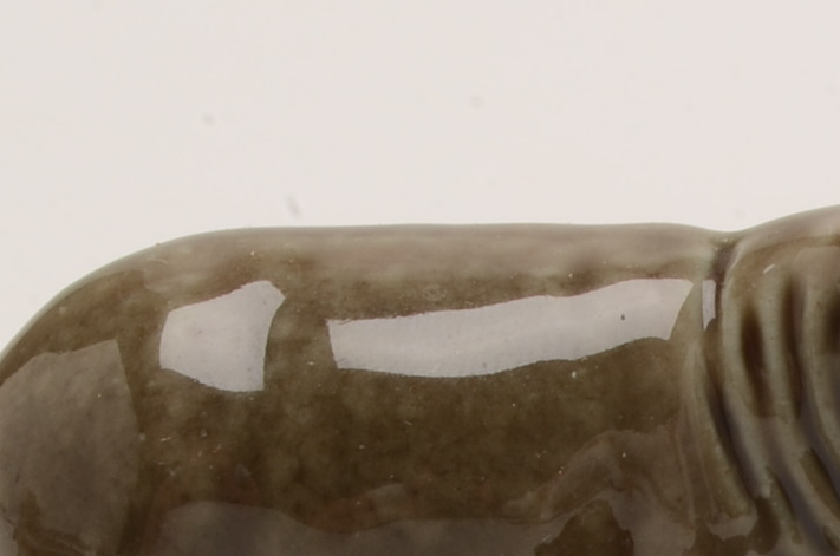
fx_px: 6654
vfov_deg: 4.8
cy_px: 686
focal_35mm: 286
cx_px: 1020
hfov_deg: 7.2
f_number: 32
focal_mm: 55
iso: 100
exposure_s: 1/160
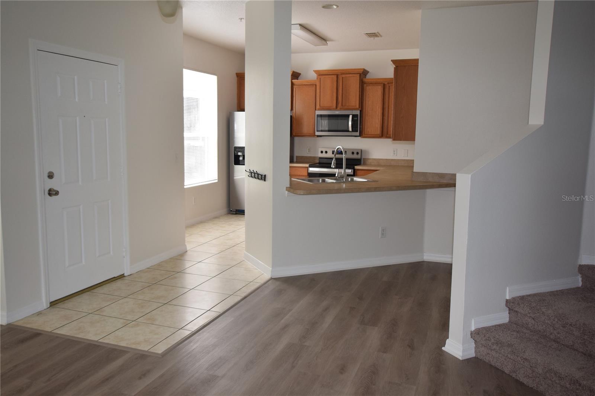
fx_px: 496
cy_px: 198
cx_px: 298
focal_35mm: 30
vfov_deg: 43.6
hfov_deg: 61.9
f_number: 5.6
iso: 640
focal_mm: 20
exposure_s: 1/125
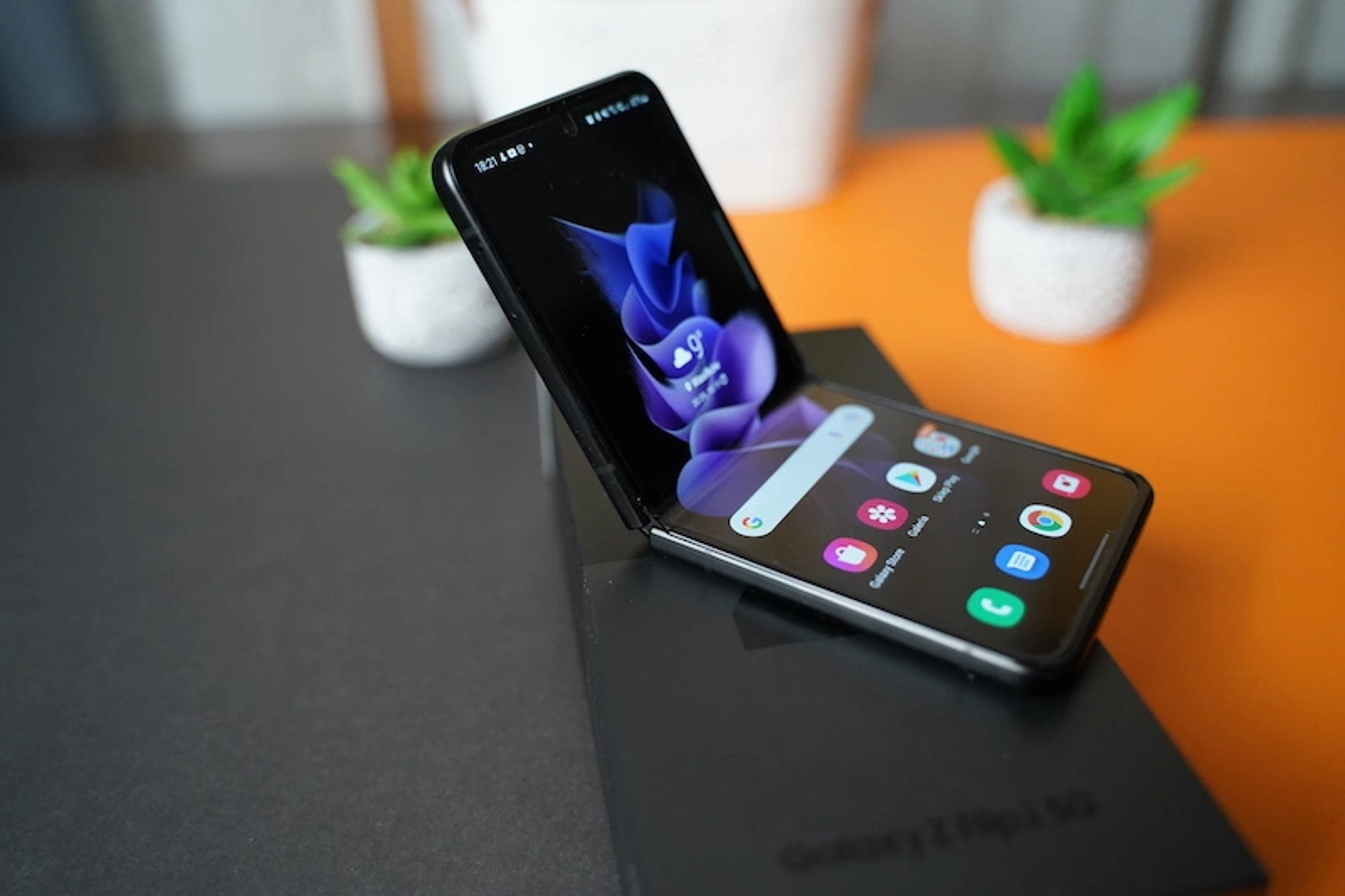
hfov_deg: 65.5
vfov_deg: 46.4
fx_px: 1046
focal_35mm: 28
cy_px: 448
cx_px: 672
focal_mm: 28
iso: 2500
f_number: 2.8
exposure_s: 1/160
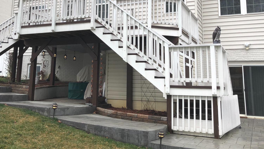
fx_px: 301
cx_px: 107
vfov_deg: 27.2
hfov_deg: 47.1
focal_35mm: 43
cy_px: 33
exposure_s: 1/448
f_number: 1.8
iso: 20
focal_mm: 3.99
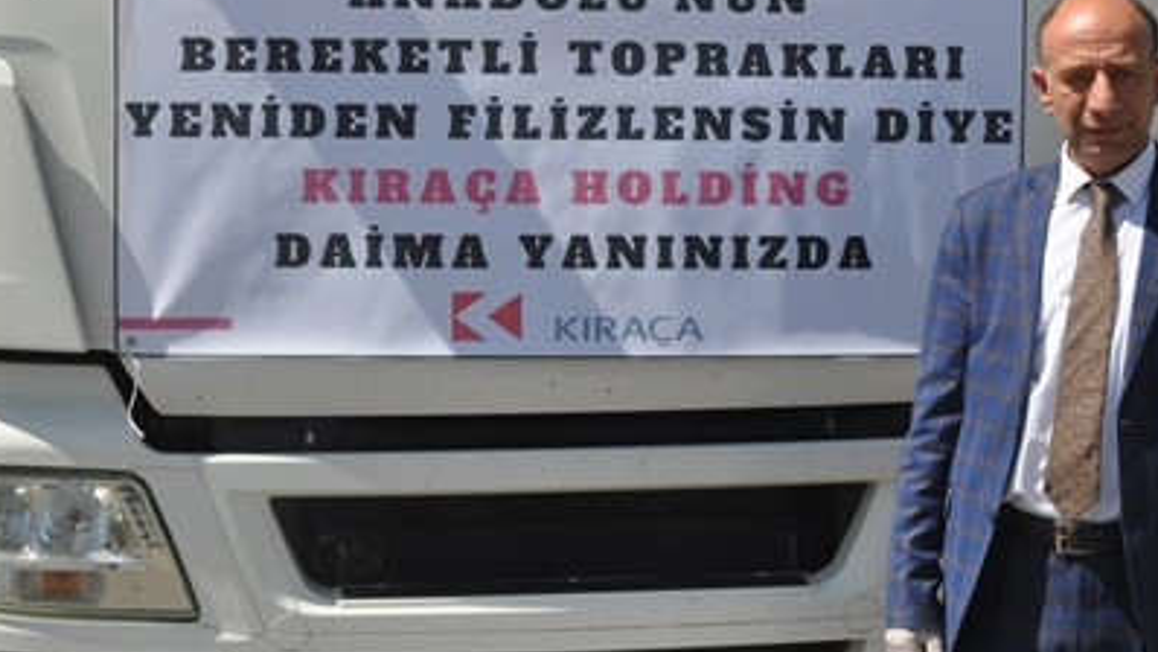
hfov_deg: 25.9
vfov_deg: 14.6
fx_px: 2518
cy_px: 93
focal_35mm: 82
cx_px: 556
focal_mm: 32
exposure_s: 1/640
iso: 800
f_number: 13
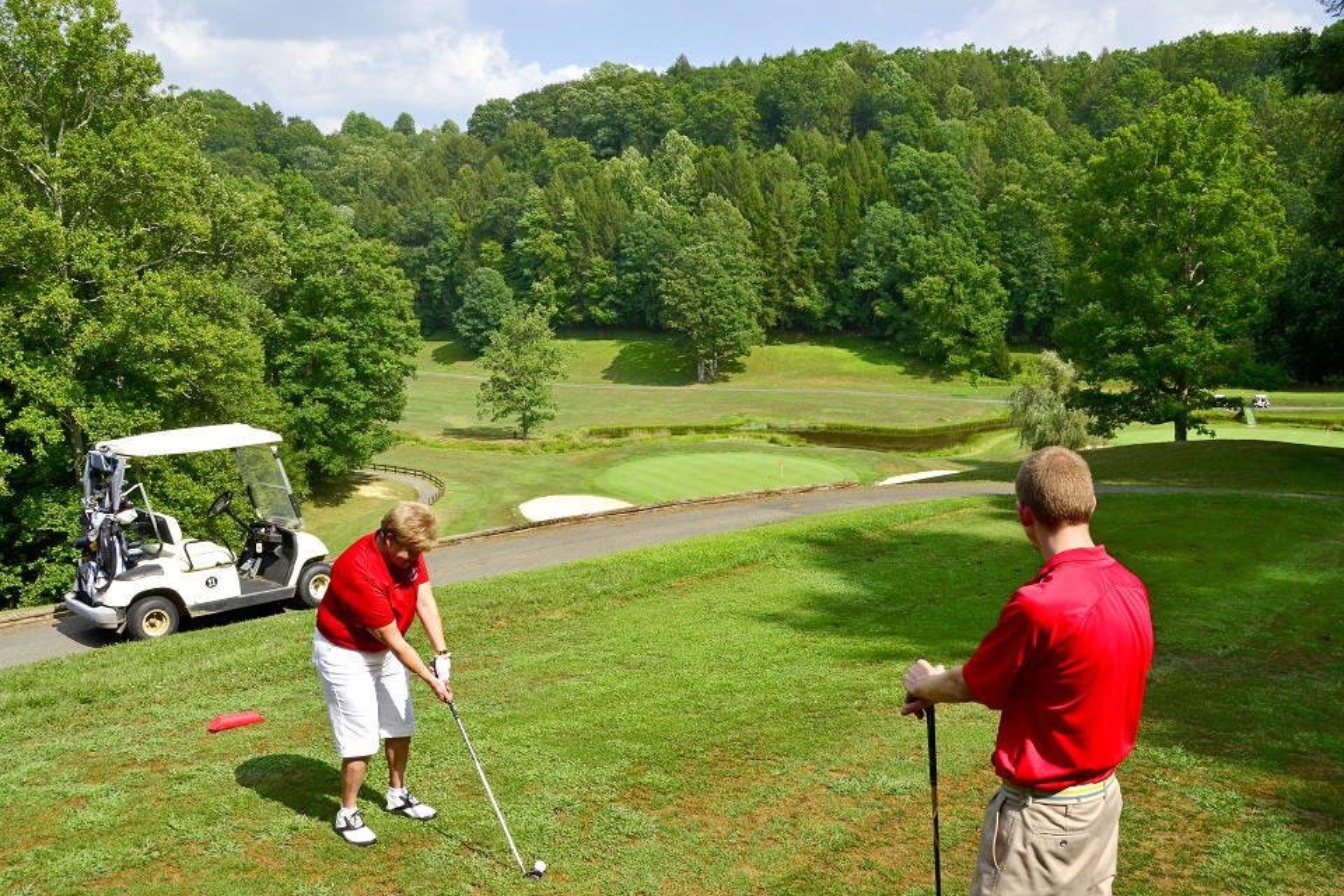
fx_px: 1120
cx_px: 672
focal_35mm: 30
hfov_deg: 61.9
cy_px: 448
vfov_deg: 43.6
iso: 800
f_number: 11
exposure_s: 1/250
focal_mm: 20
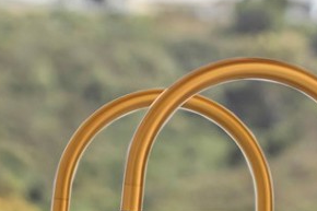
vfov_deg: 3.7
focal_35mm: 371
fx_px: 3265
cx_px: 113
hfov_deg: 5.6
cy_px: 360
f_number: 4
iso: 500
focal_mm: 105
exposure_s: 1/100
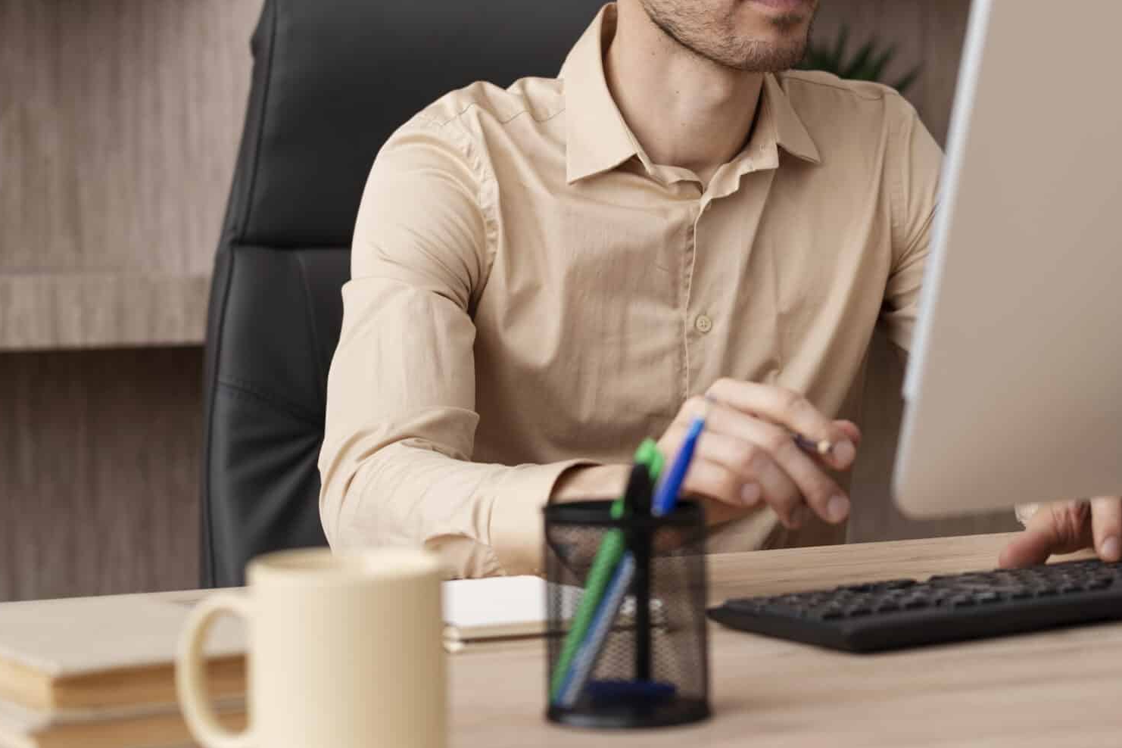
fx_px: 2961
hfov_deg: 21.4
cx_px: 644
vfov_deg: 14.3
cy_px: 185
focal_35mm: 95
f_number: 2.8
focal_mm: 55
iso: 80
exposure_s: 1/320
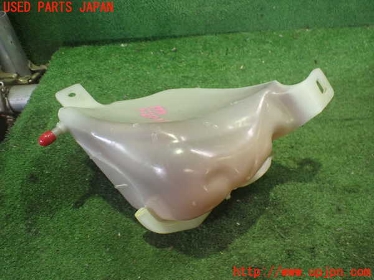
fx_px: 324
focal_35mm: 30
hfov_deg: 60.0
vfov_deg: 46.8
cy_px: 140
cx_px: 187
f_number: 2.3
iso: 800
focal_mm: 5.4
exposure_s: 1/40
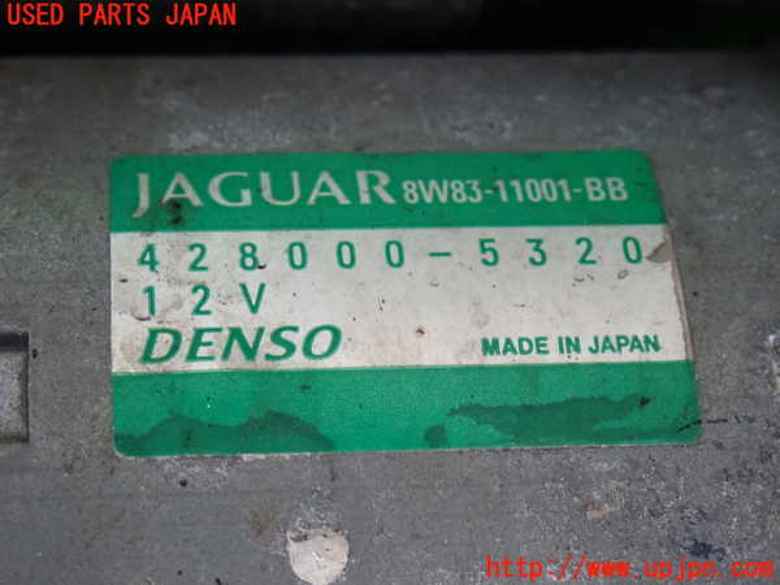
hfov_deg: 22.3
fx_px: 1983
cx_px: 390
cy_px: 292
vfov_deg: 16.8
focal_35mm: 88
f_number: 4.5
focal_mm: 15.66
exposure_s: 1/80
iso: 800
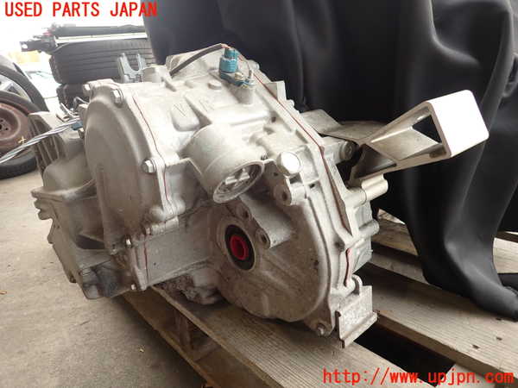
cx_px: 259
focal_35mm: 25
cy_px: 194
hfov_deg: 69.4
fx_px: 374
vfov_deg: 54.9
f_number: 2
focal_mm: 4.5
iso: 100
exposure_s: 1/100
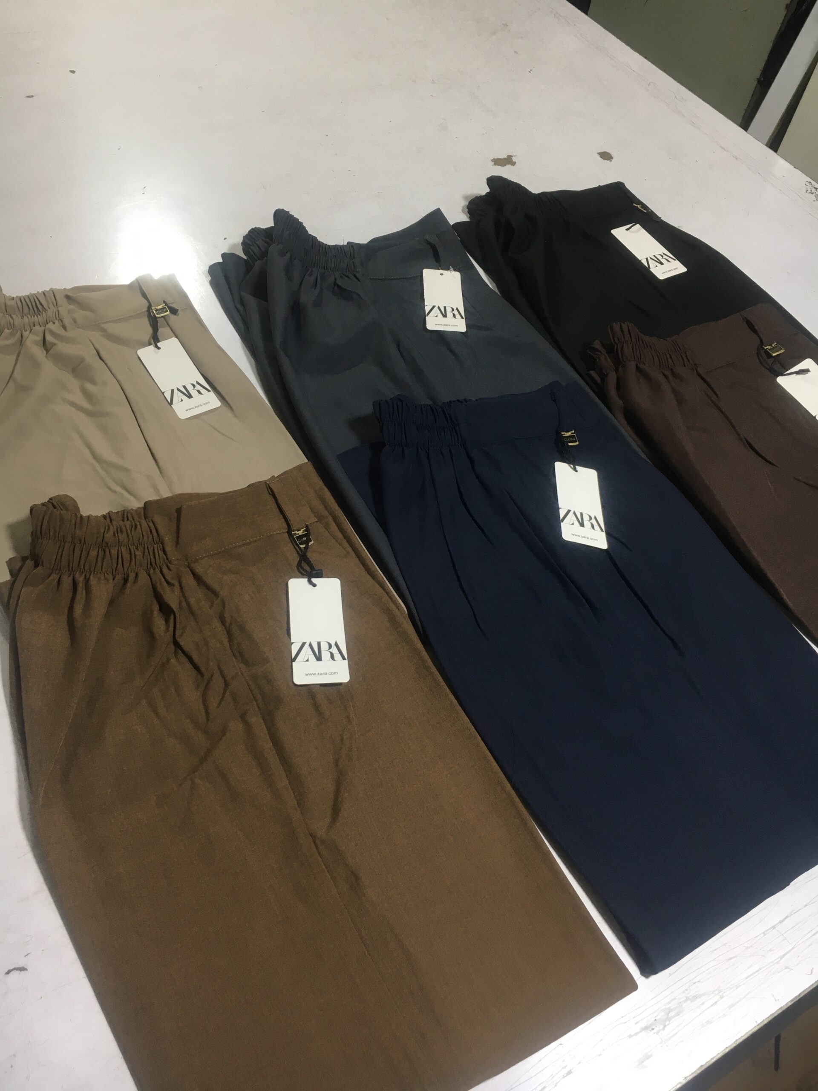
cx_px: 409
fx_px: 914
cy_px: 546
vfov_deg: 61.7
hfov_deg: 48.2
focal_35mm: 29
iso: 25
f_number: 2.2
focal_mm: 4.15
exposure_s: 1/33
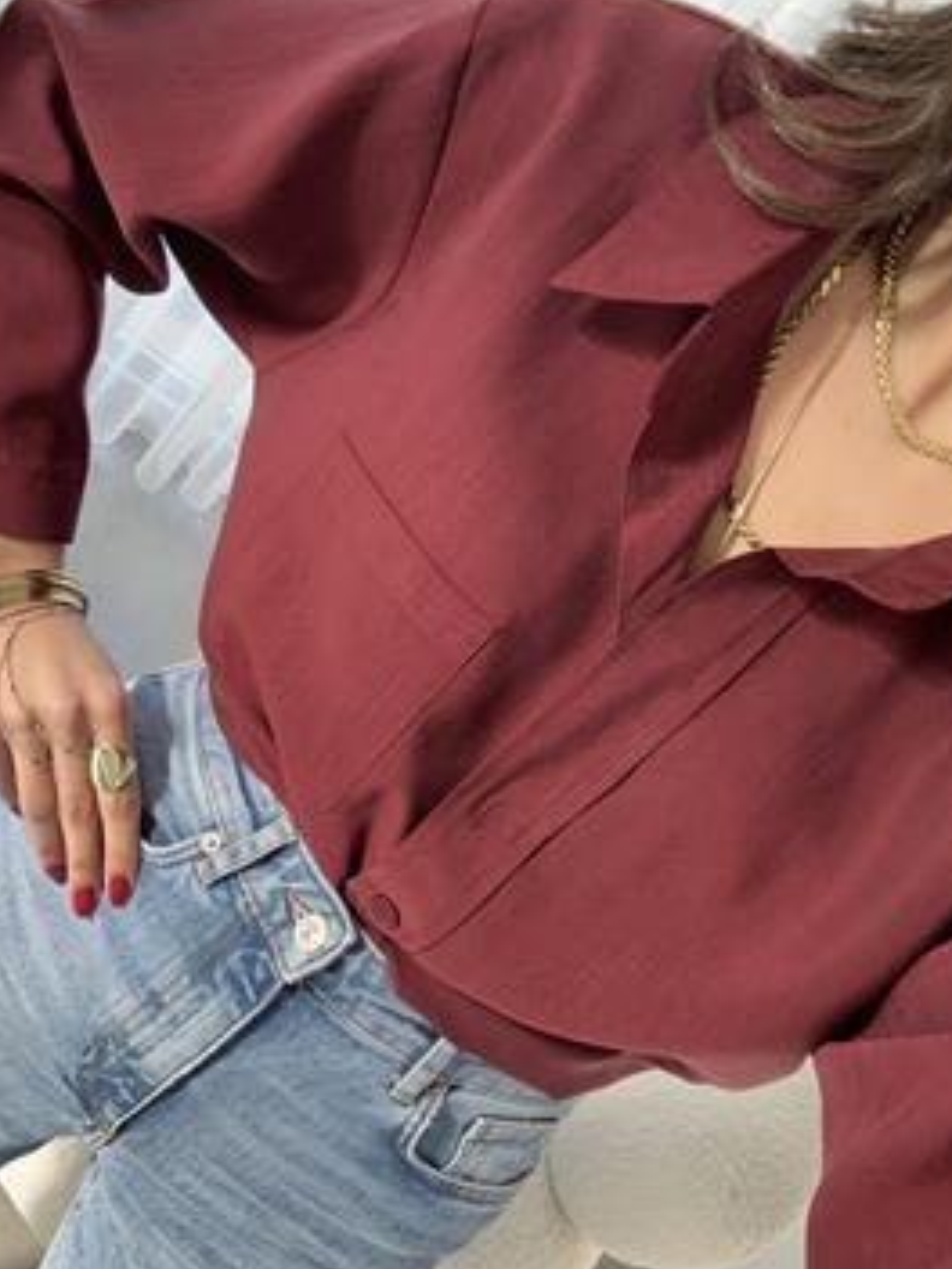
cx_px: 382
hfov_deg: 41.6
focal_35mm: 34
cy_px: 739
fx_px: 1247
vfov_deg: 53.7
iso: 80
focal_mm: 2.69
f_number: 1.9
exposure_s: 1/73
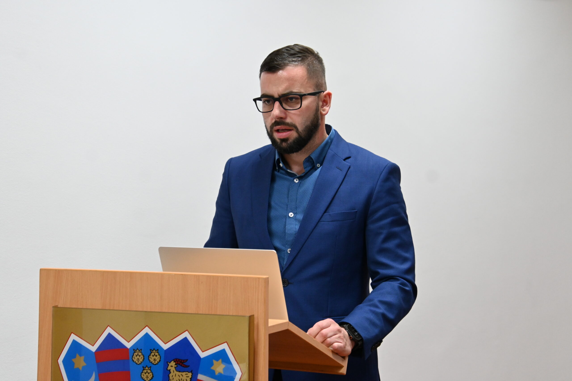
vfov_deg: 16.6
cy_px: 190
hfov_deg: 24.6
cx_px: 286
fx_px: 1311
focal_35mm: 82
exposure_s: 1/100
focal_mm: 55
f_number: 5
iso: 2000
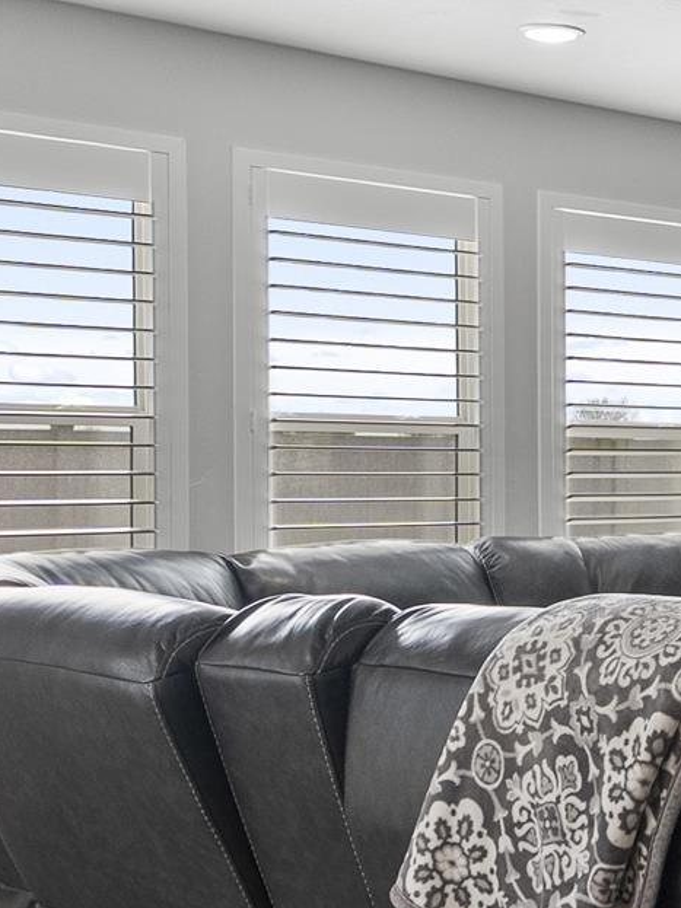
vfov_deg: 24.0
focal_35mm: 81
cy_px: 597
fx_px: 2125
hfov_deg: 16.1
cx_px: 1114
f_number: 7.1
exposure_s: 1/10
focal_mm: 14
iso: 400
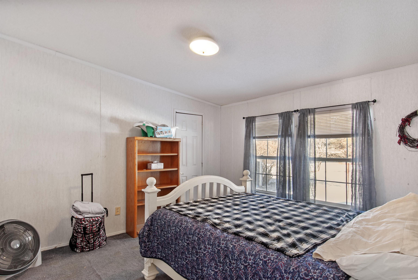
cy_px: 140
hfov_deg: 89.9
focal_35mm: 18
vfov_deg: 67.5
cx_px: 209
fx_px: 209
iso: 200
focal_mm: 12
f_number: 11
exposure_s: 1/1.25
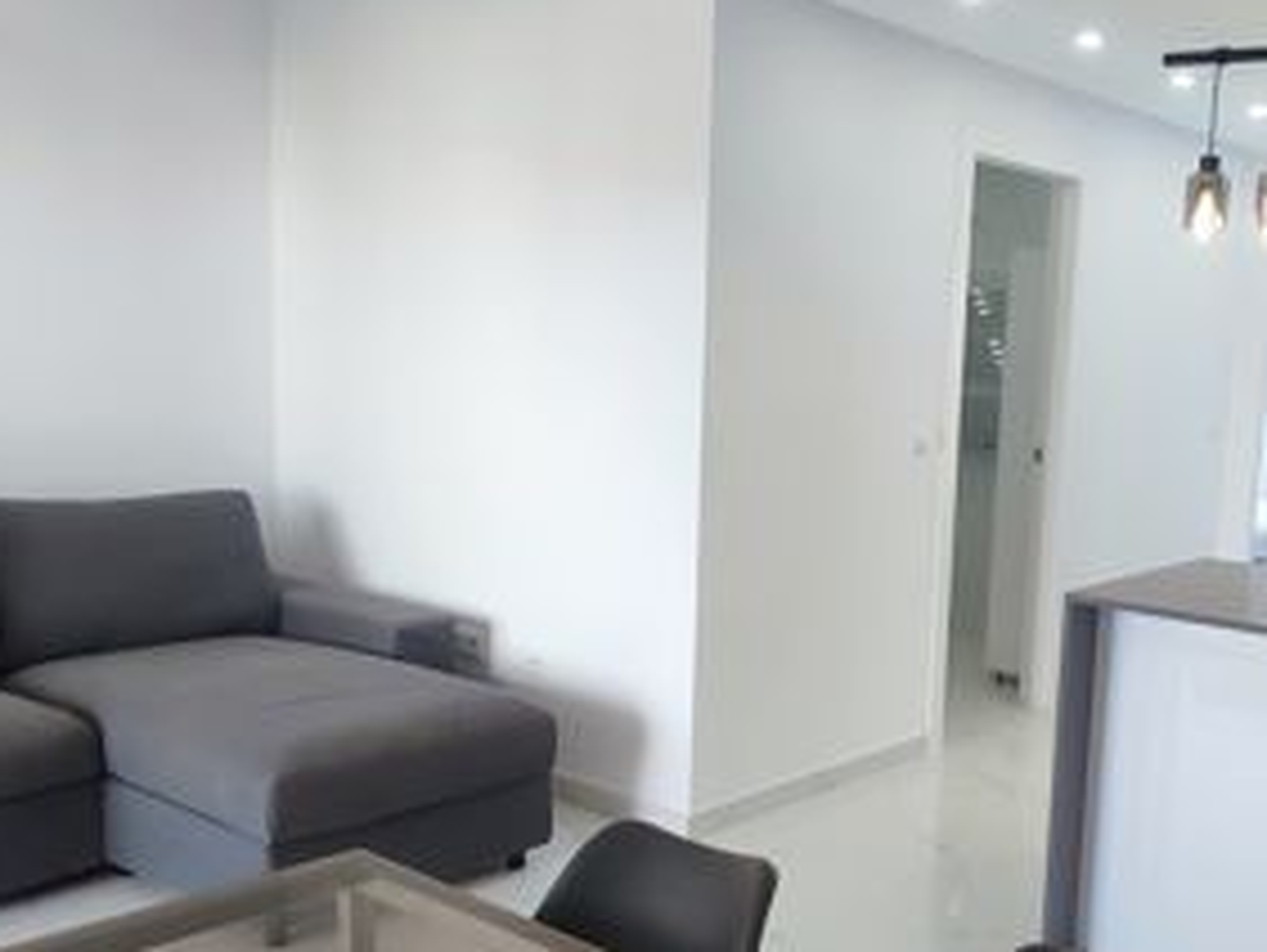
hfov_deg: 45.5
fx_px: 1465
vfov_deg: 35.8
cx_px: 910
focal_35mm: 40
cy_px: 595
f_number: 2.2
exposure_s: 1/100
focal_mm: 1.65
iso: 182
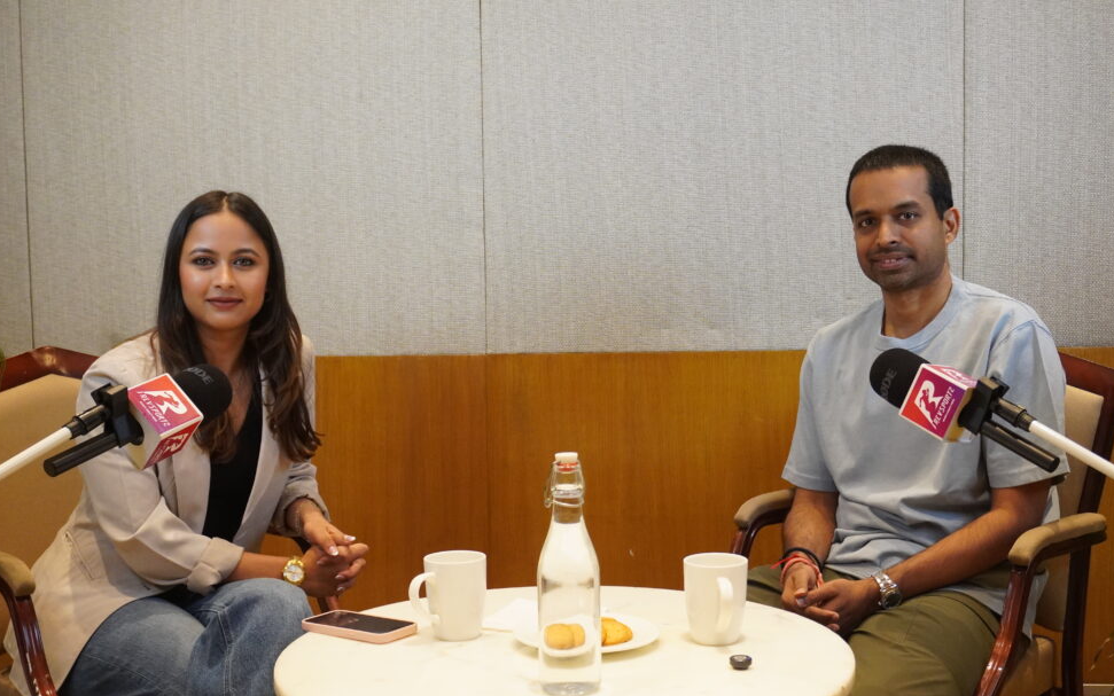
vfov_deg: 29.5
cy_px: 373
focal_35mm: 44
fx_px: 1322
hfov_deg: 45.7
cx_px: 559
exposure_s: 1/250
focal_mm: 27
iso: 2500
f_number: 5.6
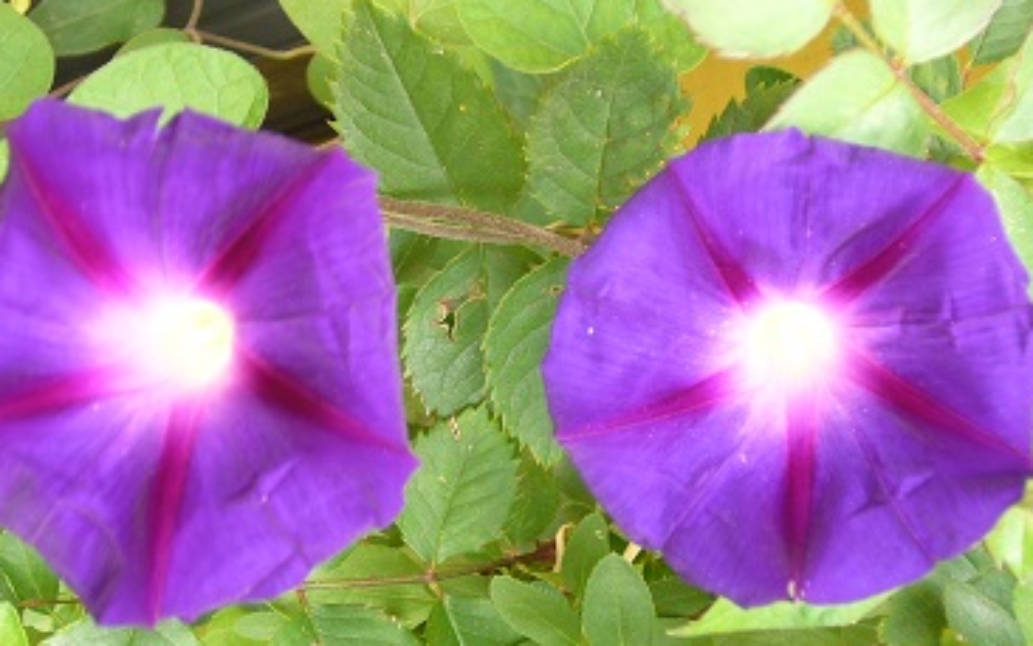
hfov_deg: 21.9
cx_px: 528
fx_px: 2675
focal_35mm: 95
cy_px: 364
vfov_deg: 13.8
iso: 80
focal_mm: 10.9
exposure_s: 1/40
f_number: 3.9
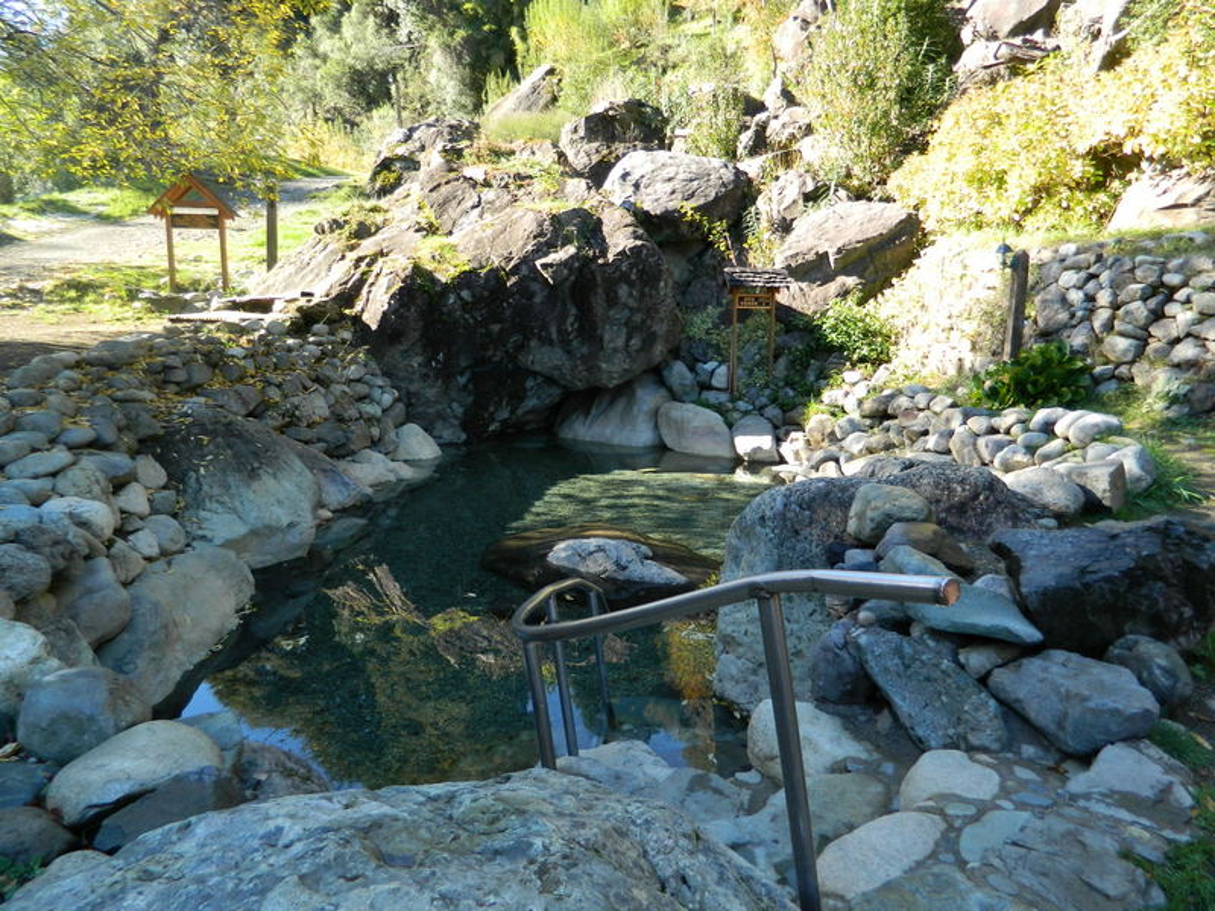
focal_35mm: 25
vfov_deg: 54.9
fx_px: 877
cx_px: 608
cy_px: 456
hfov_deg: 69.4
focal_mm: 4.5
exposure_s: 1/100
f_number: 3.1
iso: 80
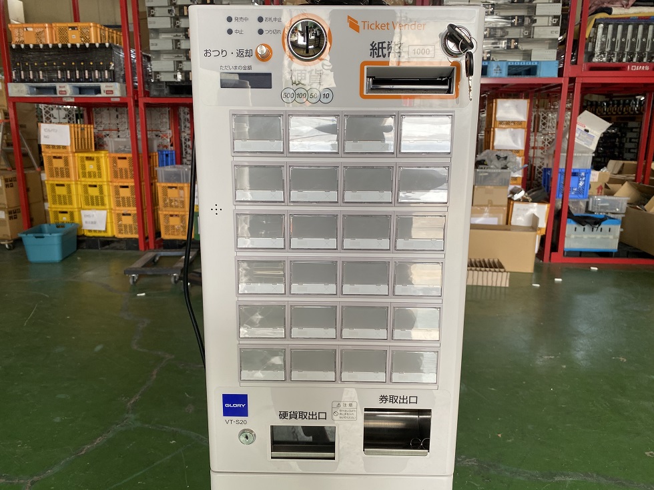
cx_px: 327
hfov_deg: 67.3
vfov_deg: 53.1
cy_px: 245
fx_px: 491
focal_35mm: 26
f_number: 1.8
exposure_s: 1/121
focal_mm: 4.25
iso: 64
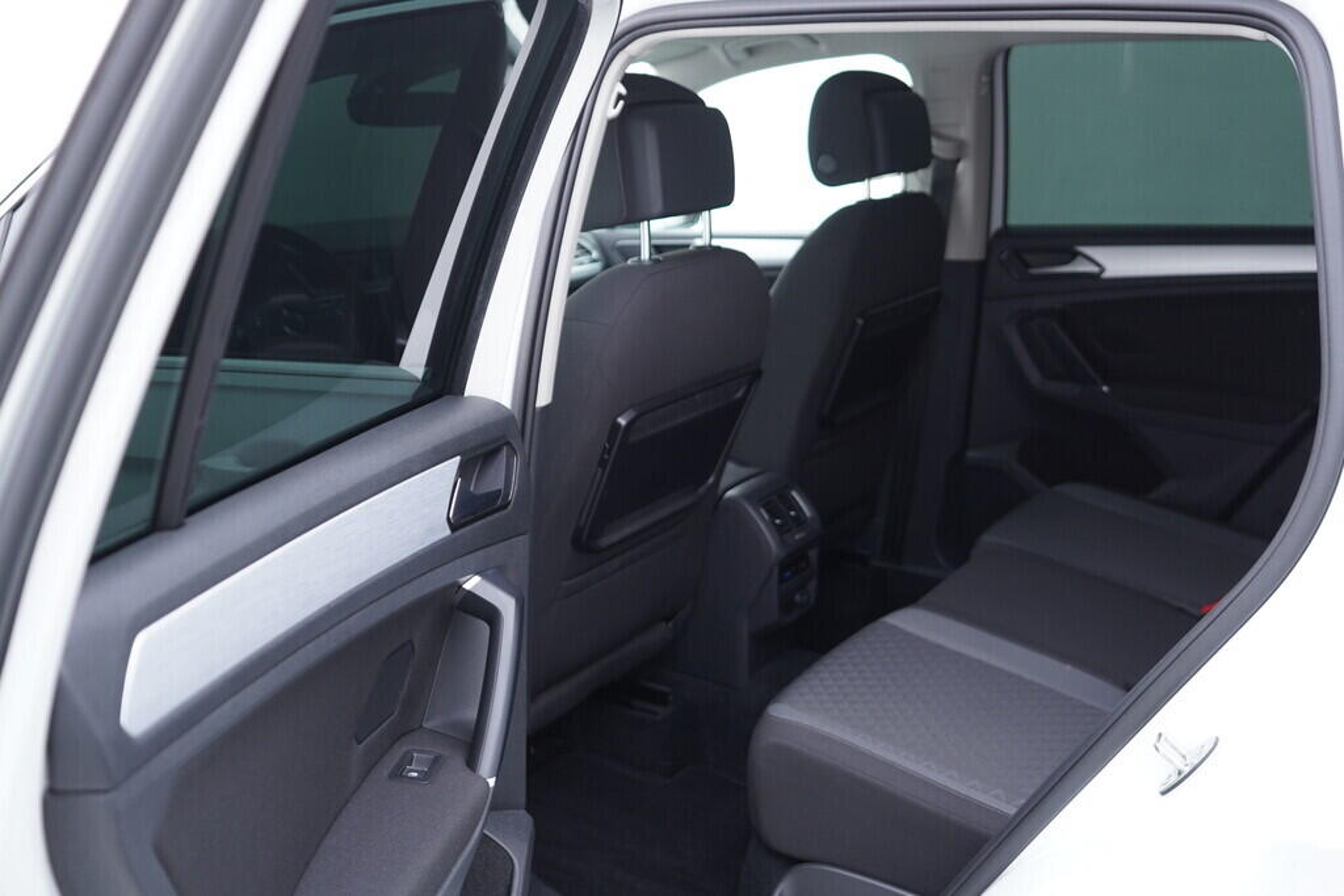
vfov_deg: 36.9
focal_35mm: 36
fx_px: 1344
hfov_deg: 53.1
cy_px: 448
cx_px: 672
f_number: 2.8
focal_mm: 24
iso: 250
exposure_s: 1/40
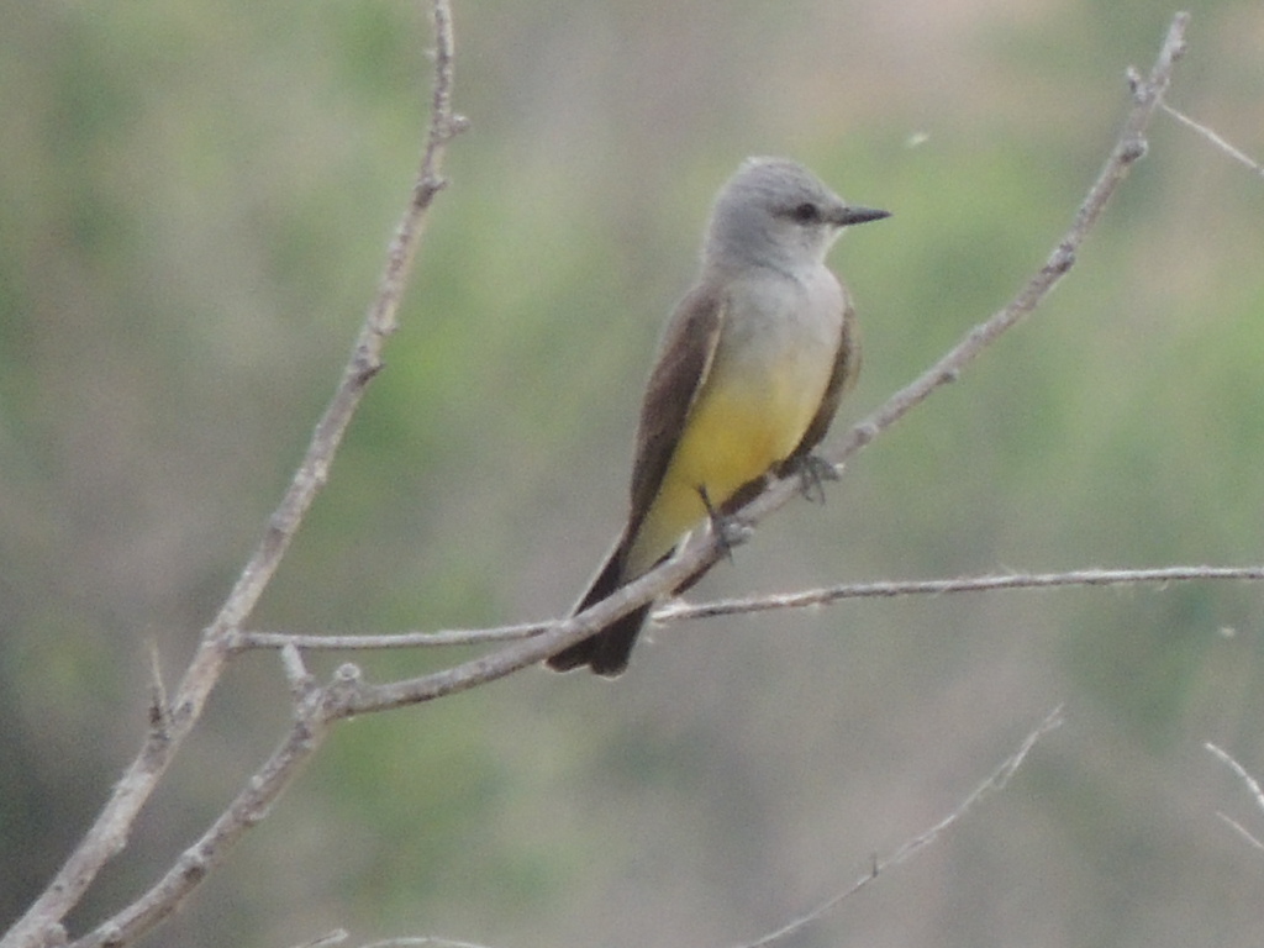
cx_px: 632
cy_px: 474
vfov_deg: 1.5
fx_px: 36515
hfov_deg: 2.0
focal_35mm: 1000
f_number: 5.9
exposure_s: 1/250
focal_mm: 180
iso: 400
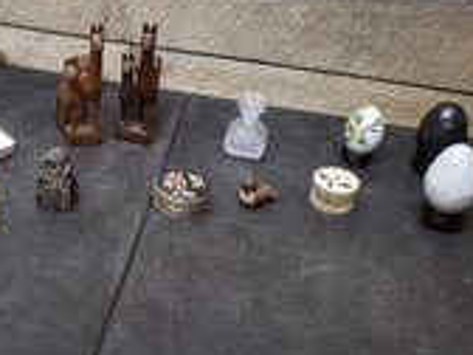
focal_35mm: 53
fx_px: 724
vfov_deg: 27.5
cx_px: 89
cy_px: 145
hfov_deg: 34.9
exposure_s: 1/24
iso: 250
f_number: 2.4
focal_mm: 4.3
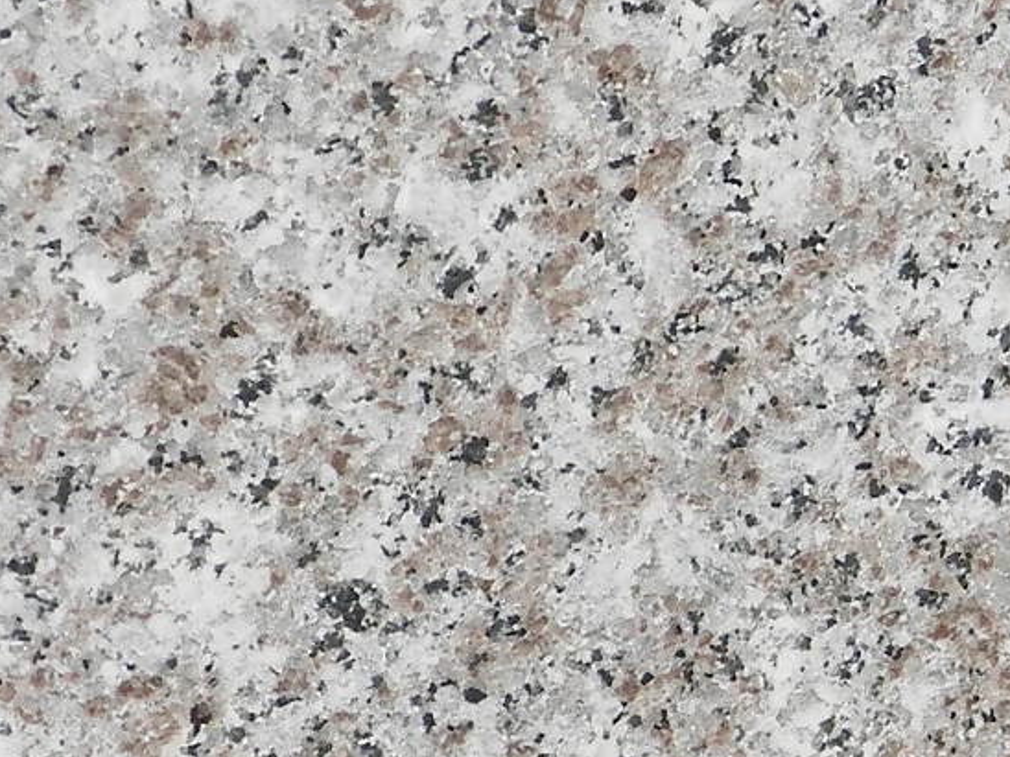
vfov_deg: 2.1
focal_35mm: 715
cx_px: 1469
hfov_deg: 2.8
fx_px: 20862
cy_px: 392
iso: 80
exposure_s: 1/800
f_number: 4.9
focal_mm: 27.4
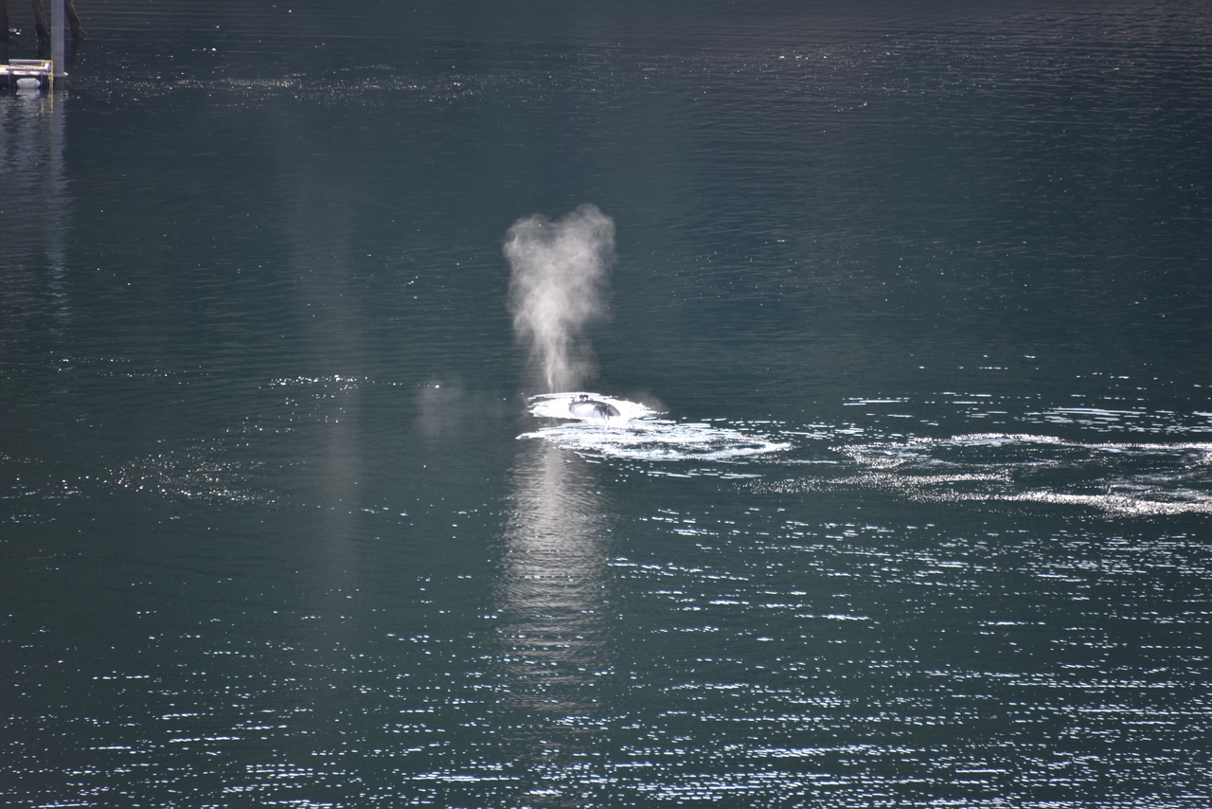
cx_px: 606
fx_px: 10102
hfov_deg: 6.9
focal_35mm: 300
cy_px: 404
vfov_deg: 4.6
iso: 320
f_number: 5.6
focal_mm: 300
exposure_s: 1/640
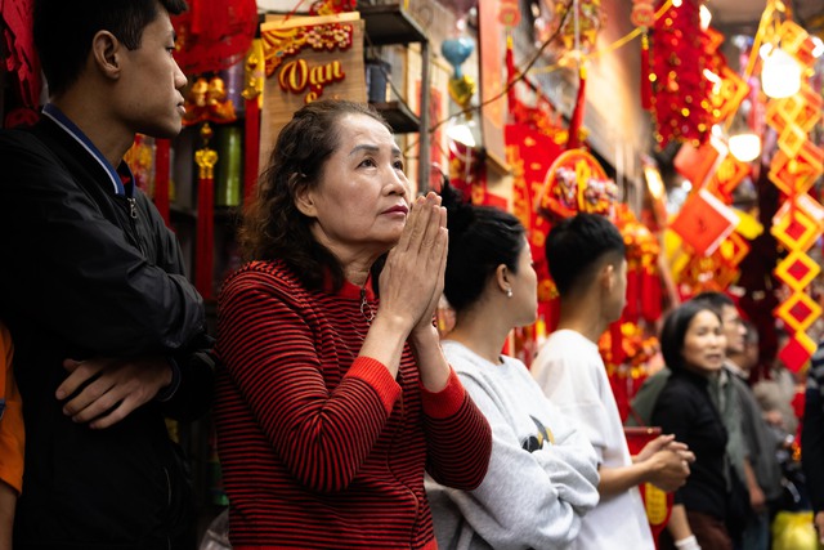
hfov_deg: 37.5
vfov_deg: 25.5
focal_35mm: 53
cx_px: 412
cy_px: 275
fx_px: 1213
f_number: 3.5
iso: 1000
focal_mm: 53
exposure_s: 1/640
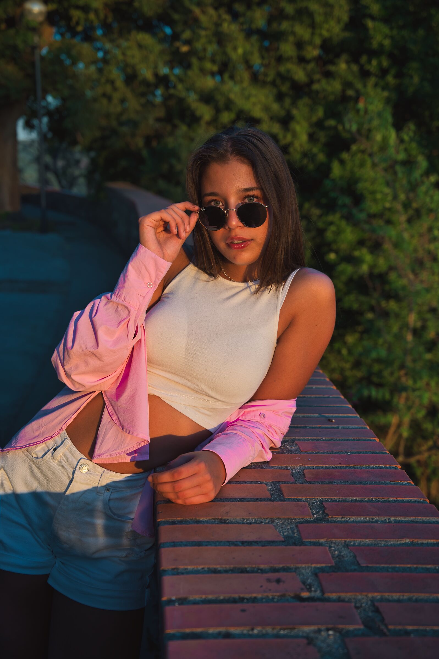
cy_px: 330
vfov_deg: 42.8
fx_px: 842
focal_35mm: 46
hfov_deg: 29.2
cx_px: 220
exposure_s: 1/160
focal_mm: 46
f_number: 4
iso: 79
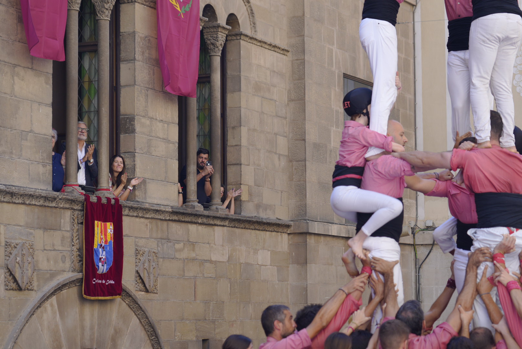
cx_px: 261
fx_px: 1480
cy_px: 174
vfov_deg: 13.4
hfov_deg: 20.0
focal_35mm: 102
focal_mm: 68
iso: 100
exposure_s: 1/160
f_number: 4
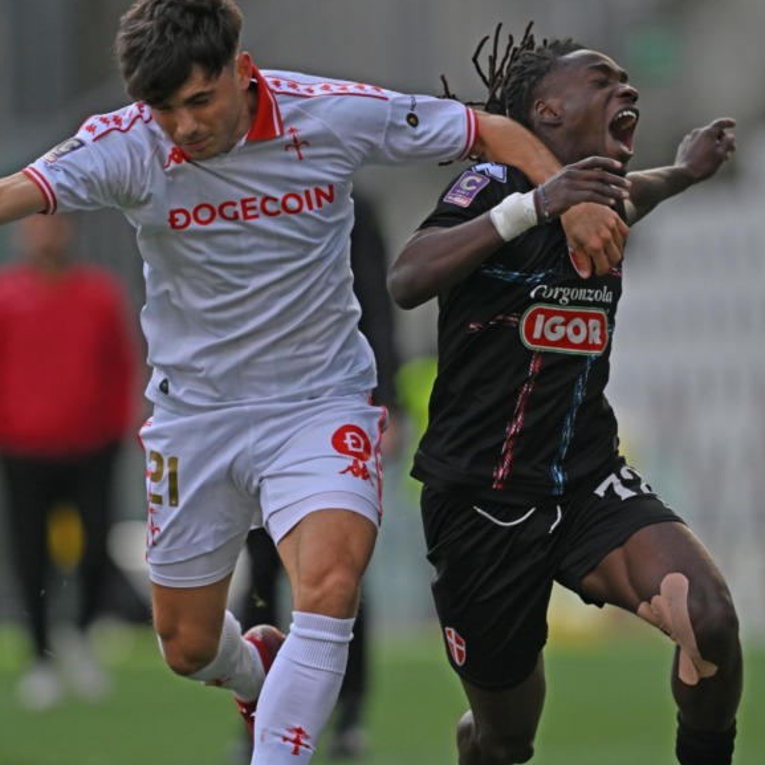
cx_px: 354
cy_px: 473
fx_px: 18852
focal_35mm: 754
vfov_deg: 2.3
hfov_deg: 2.3
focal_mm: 400
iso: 200
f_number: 3.2
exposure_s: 1/2000
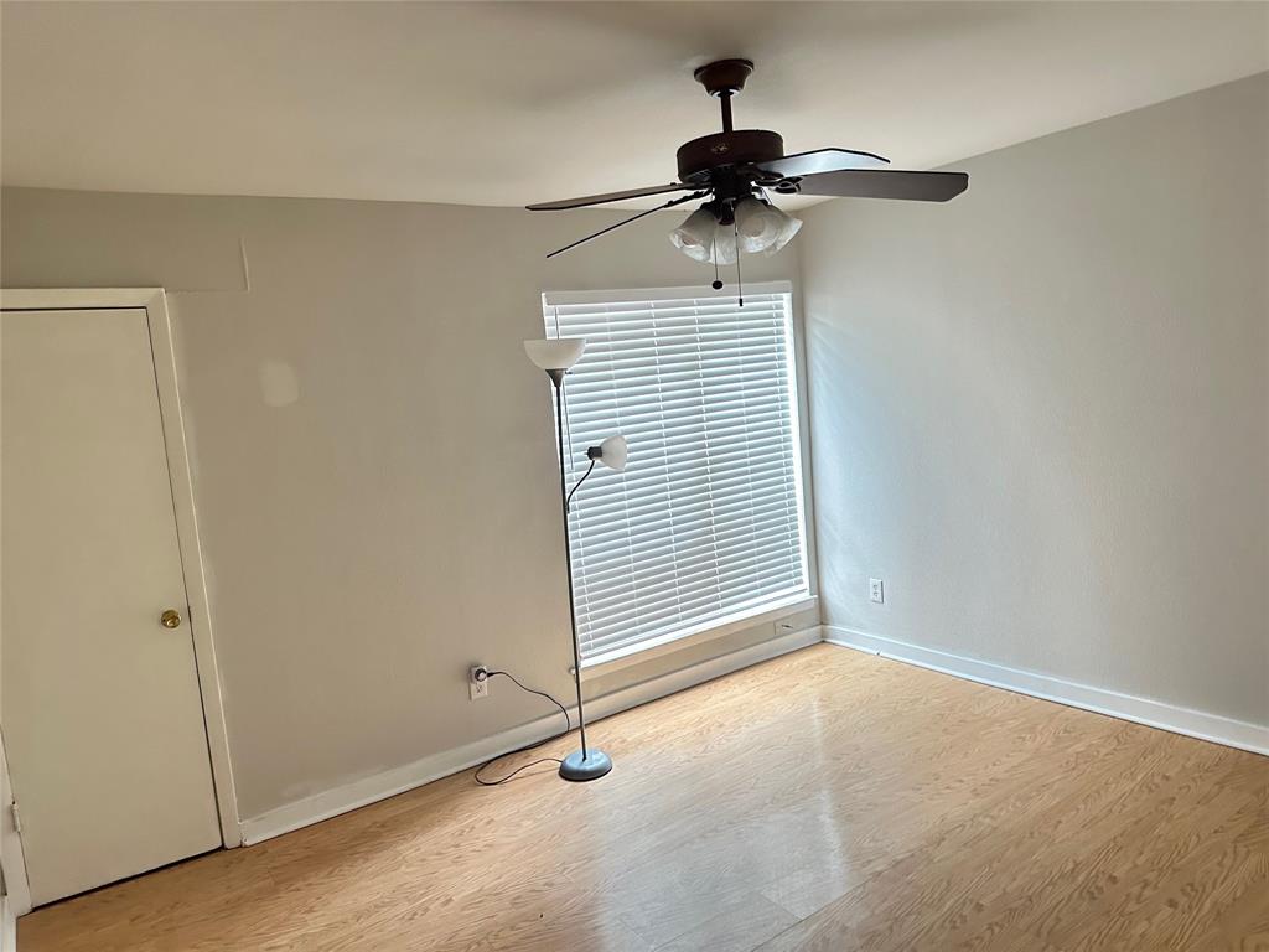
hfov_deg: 71.6
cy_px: 476
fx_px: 880
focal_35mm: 24
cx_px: 634
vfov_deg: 56.8
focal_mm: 6.86
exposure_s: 1/60
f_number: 1.78
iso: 500
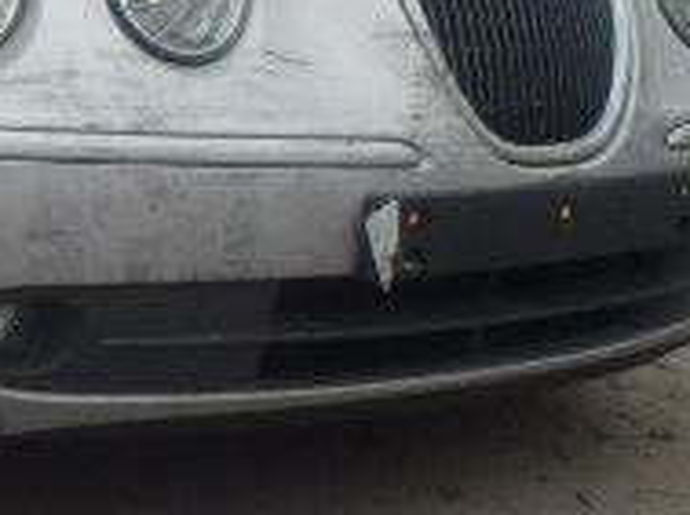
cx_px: -183
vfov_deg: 15.4
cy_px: 135
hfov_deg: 19.3
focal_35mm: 95
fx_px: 1890
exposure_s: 1/200
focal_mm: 5
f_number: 3.9
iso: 125
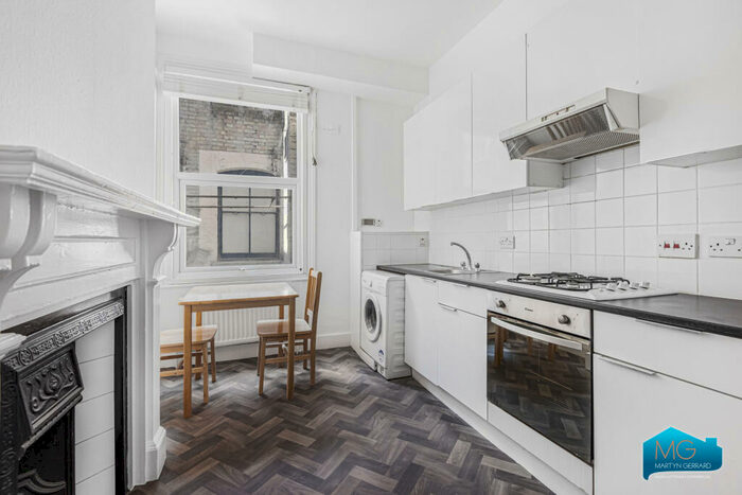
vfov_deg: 73.8
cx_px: 371
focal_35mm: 16
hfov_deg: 96.7
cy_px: 248
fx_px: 330
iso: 800
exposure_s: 1/40
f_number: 7.1
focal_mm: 16
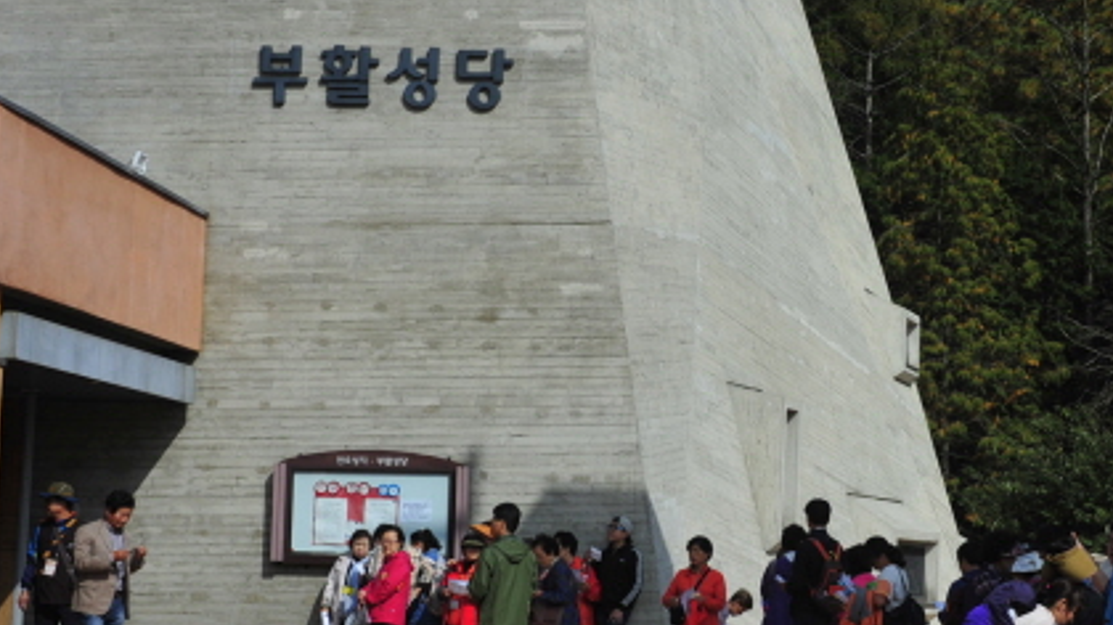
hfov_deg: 26.7
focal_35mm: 79
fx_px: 2331
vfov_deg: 15.3
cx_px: 766
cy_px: 348
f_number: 10
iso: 200
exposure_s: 1/640
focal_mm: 44
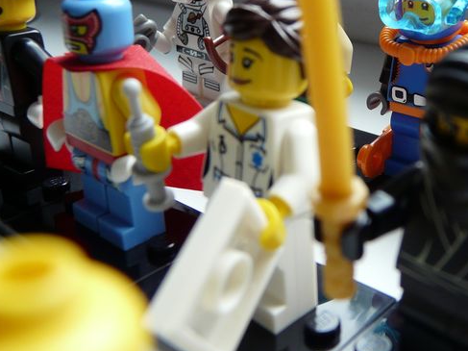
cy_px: 79
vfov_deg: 30.8
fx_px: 622
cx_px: 373
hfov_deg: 39.7
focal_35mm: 46
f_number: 2.8
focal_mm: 4.6
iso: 100
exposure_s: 1/60
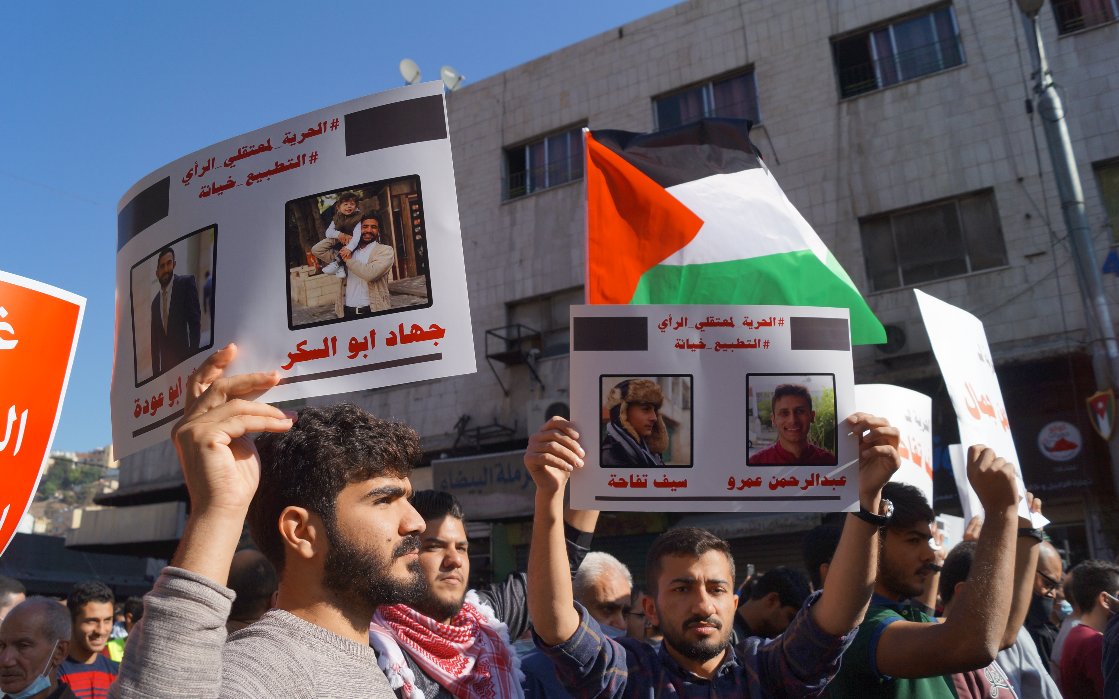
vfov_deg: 44.5
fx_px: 854
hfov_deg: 66.5
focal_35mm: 28
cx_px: 556
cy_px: 369
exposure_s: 1/800
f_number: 5
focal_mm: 18
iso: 100
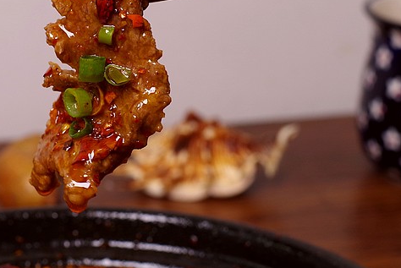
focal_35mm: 116
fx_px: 1293
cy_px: 52
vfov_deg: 11.8
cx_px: 99
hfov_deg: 17.5
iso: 400
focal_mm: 43
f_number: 7.1
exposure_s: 1/80
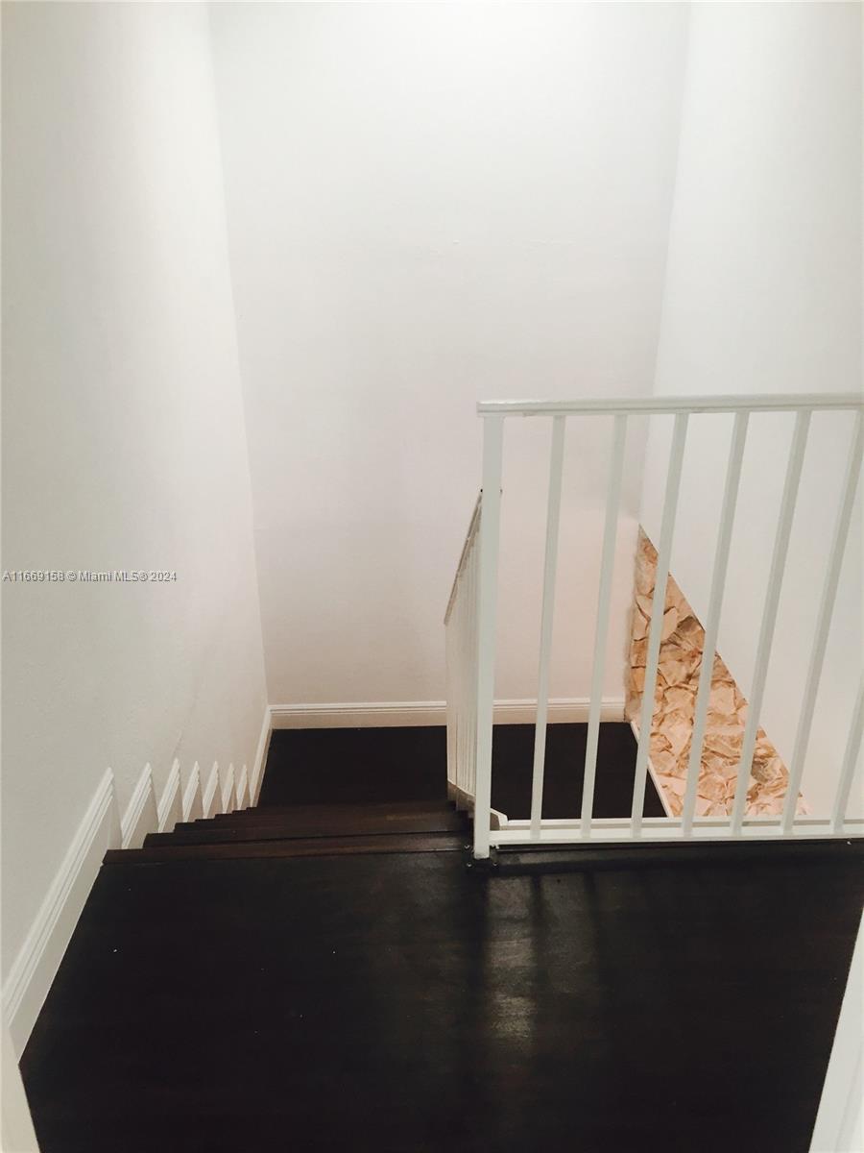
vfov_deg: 61.7
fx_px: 965
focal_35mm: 29
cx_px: 432
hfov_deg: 48.2
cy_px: 576
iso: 40
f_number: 2.2
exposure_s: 1/30
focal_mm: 4.15
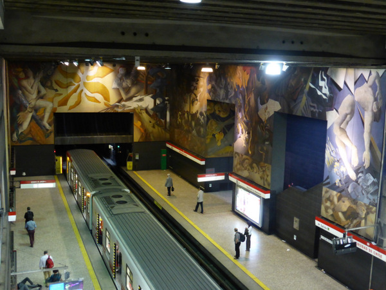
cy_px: 145
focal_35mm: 40
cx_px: 193
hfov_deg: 46.8
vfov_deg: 36.0
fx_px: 446
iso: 640
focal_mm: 6.9
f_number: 3.9
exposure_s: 1/8
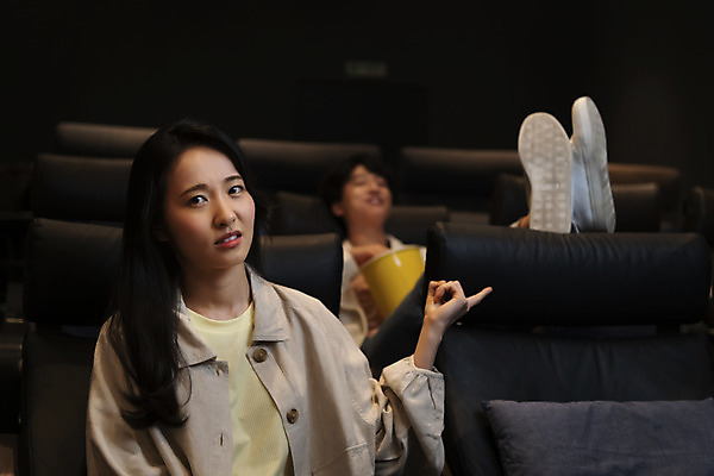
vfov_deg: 26.0
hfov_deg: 38.2
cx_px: 357
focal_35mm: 52
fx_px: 1031
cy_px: 238
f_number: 2.8
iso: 1250
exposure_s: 1/125
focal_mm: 52
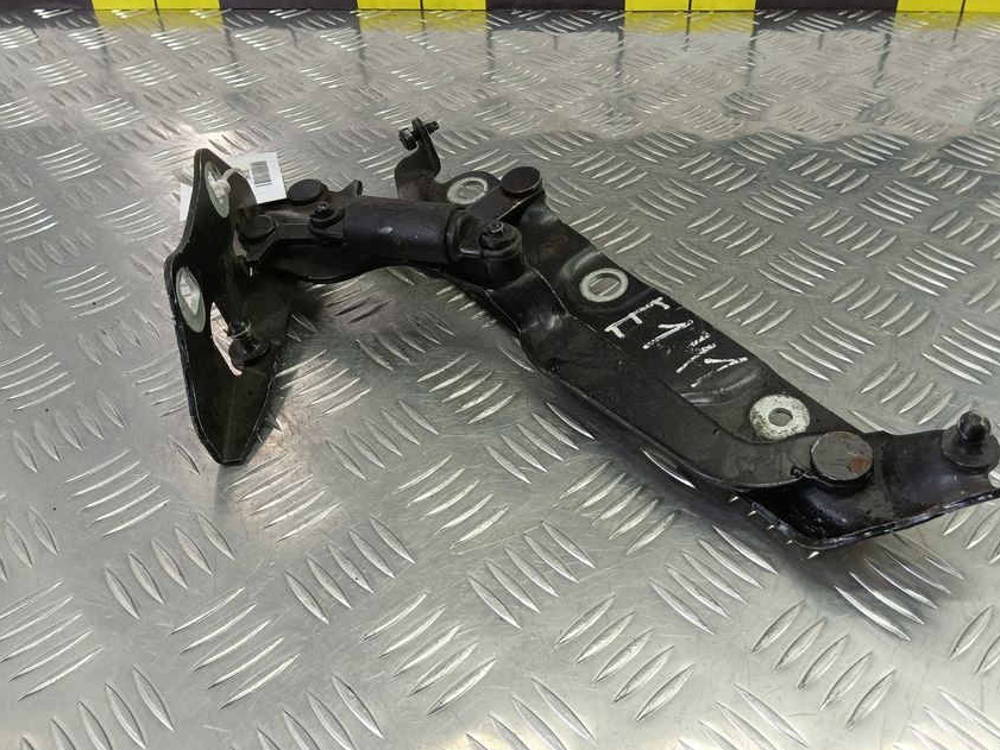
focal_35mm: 28
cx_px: 551
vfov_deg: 49.5
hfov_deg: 63.3
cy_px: 311
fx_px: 809
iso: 127
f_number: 1.6
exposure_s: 1/50
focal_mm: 4.11
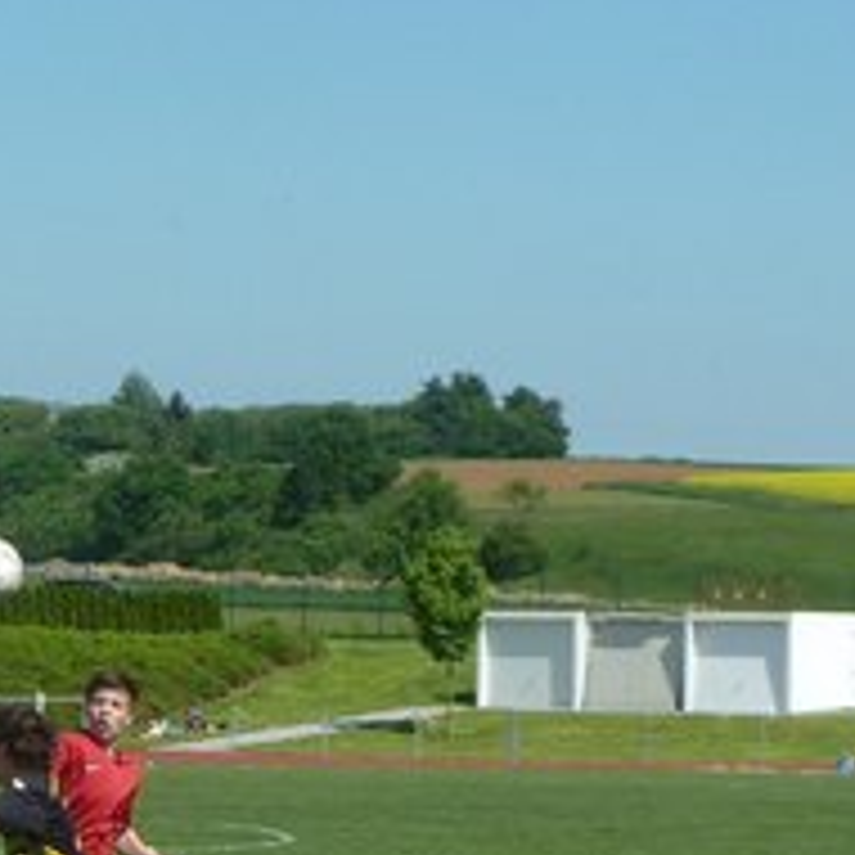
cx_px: -324
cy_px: 664
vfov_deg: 8.0
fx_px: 6092
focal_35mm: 218
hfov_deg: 7.9
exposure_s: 1/500
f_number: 5
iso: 80
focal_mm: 11
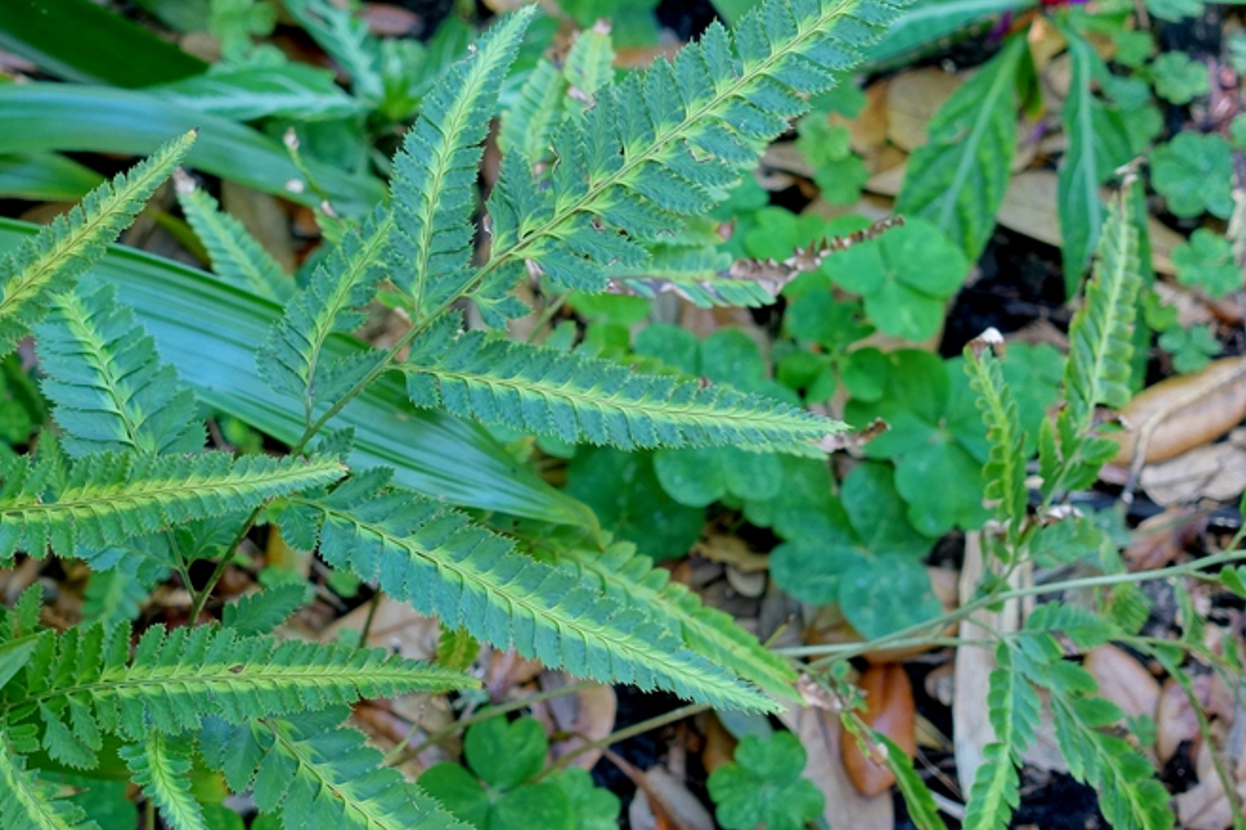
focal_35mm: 67
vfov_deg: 20.3
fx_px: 2319
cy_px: 290
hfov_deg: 29.7
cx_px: 345
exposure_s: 1/50
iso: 200
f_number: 2.8
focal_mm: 15.74
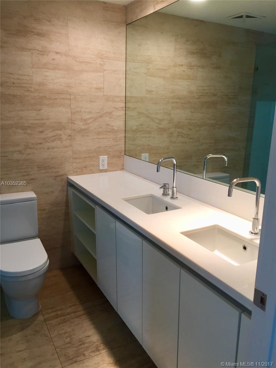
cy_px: 184
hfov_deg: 48.2
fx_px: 308
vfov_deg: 61.7
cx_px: 138
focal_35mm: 29
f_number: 2.2
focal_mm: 4.15
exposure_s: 1/30
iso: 32
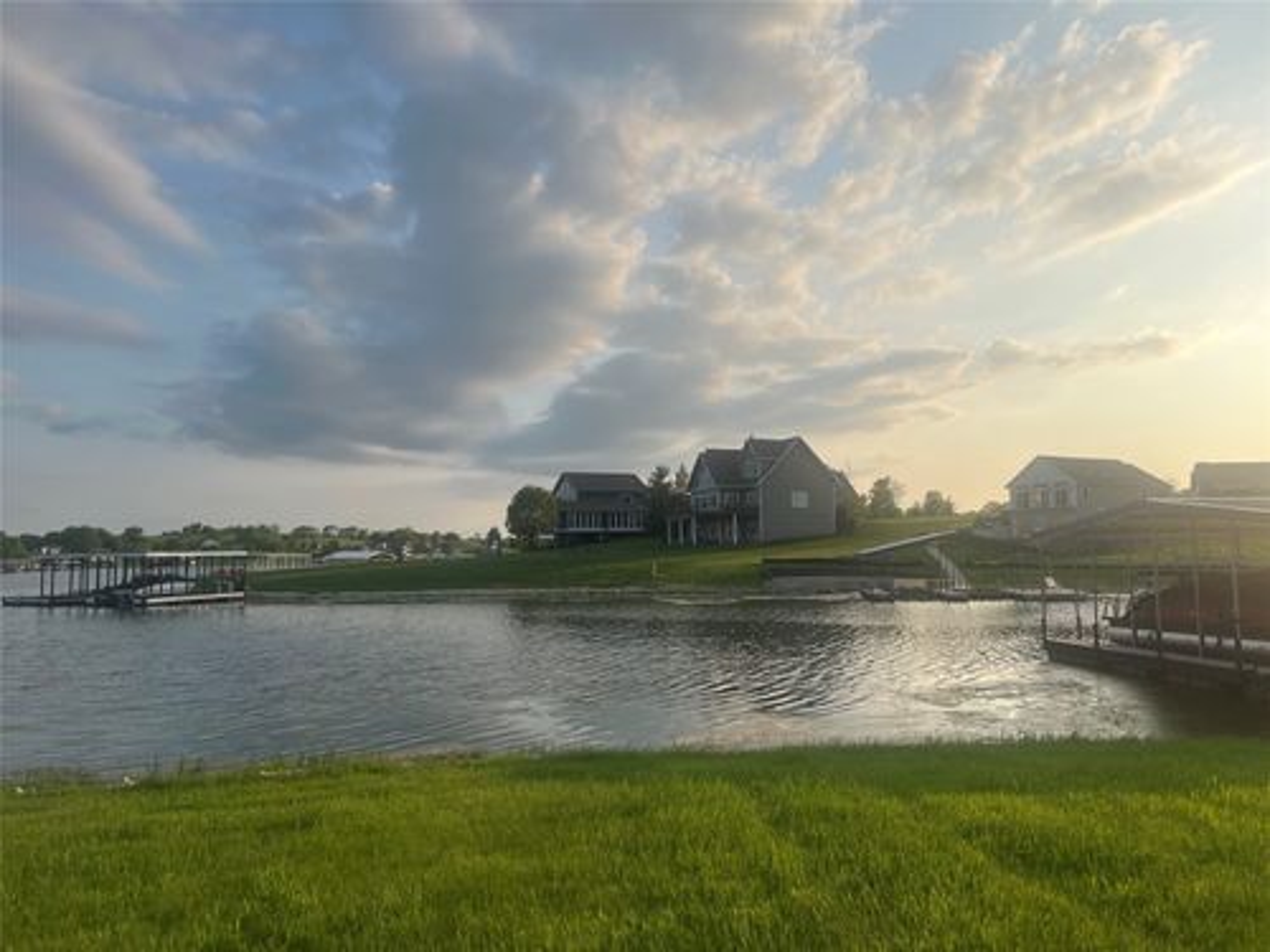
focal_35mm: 26
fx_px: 954
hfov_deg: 67.3
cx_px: 635
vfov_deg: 53.1
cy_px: 476
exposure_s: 1/4831
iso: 50
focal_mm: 5.7
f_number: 1.5
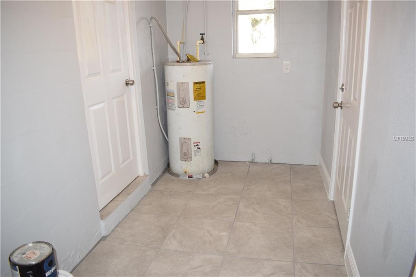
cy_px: 138
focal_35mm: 27
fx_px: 312
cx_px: 208
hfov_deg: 67.4
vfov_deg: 47.9
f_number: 5
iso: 800
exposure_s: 1/100
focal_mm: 18
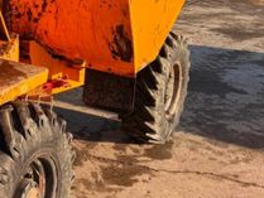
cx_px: -47
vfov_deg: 21.0
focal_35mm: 69
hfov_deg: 25.5
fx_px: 527
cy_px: 33
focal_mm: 6.76
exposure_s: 1/2907
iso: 80
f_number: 1.78
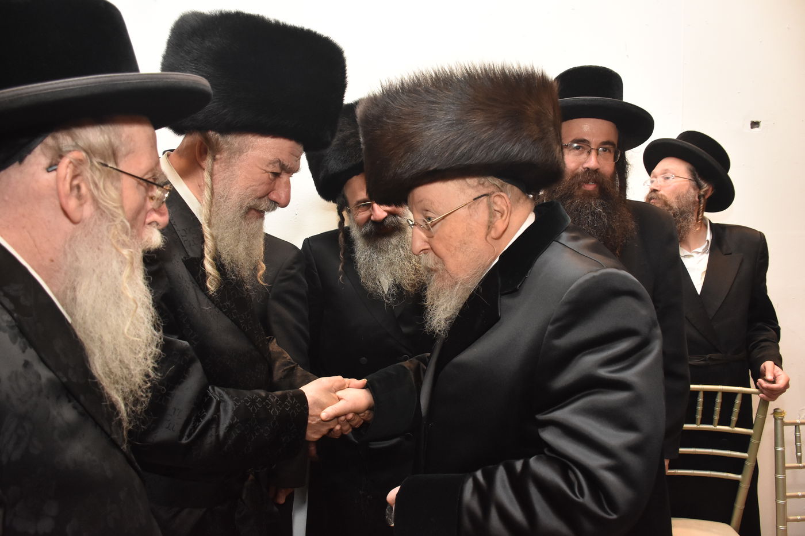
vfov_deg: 47.9
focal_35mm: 27
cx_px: 402
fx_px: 604
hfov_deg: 67.4
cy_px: 268
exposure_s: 1/160
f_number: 5.6
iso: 2000
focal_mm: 18
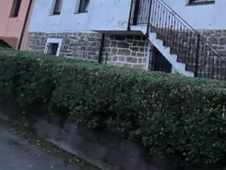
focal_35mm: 34
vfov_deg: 37.9
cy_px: 6
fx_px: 222
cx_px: 186
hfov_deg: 50.1
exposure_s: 1/60
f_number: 1.8
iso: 800
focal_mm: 1.57
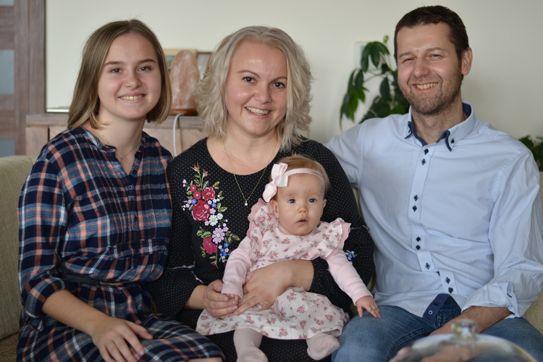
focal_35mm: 75
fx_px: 1131
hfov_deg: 27.0
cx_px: 272
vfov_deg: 18.2
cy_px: 181
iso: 200
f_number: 1.8
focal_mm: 50
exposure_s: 1/60
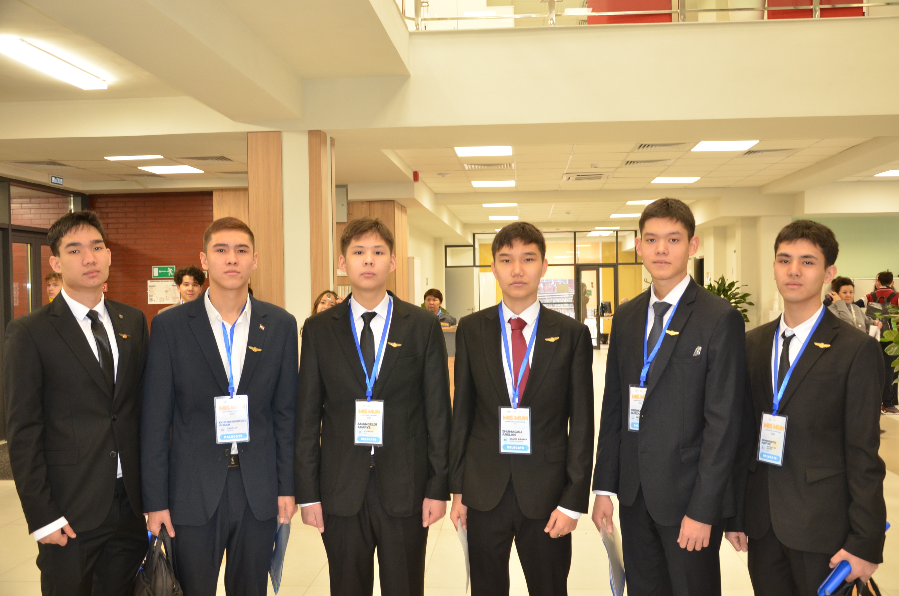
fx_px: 935
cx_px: 450
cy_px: 298
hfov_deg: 51.4
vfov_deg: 35.3
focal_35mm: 38
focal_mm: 25
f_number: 4
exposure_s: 1/60
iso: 720
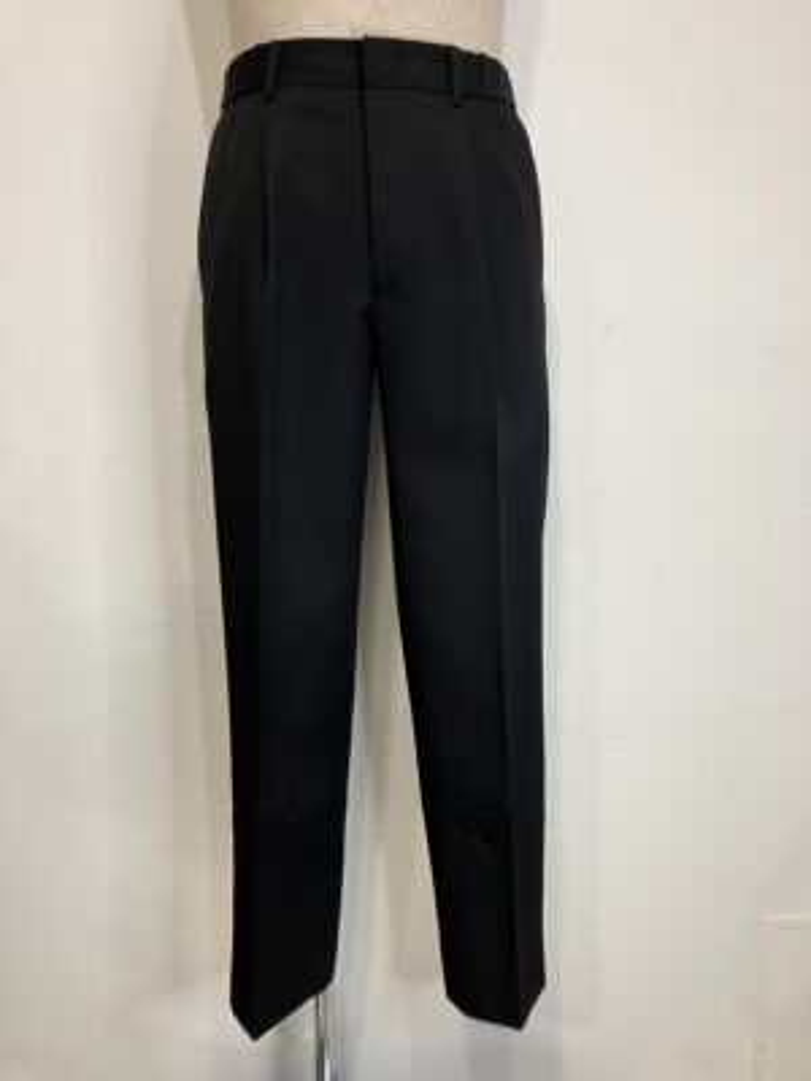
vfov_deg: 63.4
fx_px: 875
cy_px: 540
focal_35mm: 28
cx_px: 406
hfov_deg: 49.7
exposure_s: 1/50
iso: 100
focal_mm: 3.99
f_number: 1.8
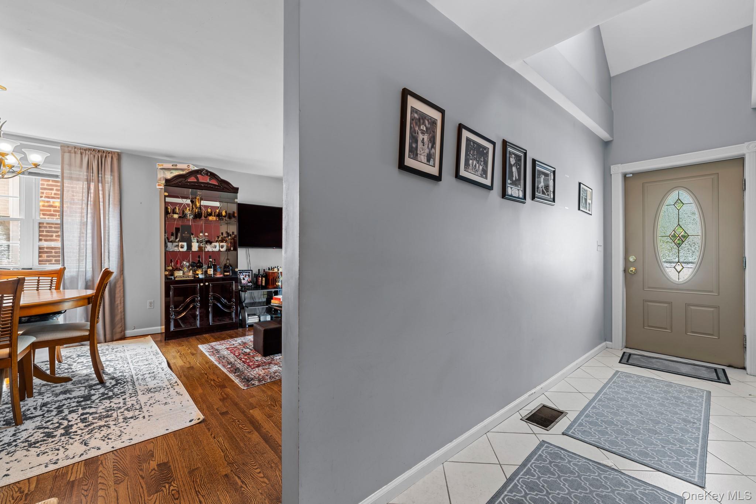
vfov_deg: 81.2
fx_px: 294
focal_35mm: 14
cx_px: 378
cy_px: 252
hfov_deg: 104.3
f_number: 10
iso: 200
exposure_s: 1.6
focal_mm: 14
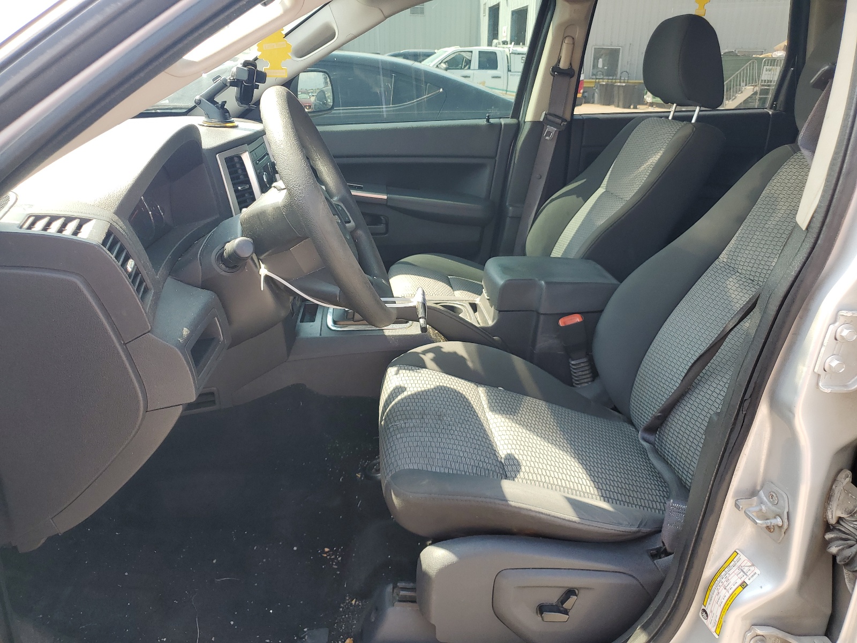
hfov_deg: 67.3
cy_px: 322
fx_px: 644
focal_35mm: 26
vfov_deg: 53.1
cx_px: 428
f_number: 1.5
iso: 50
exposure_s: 1/357
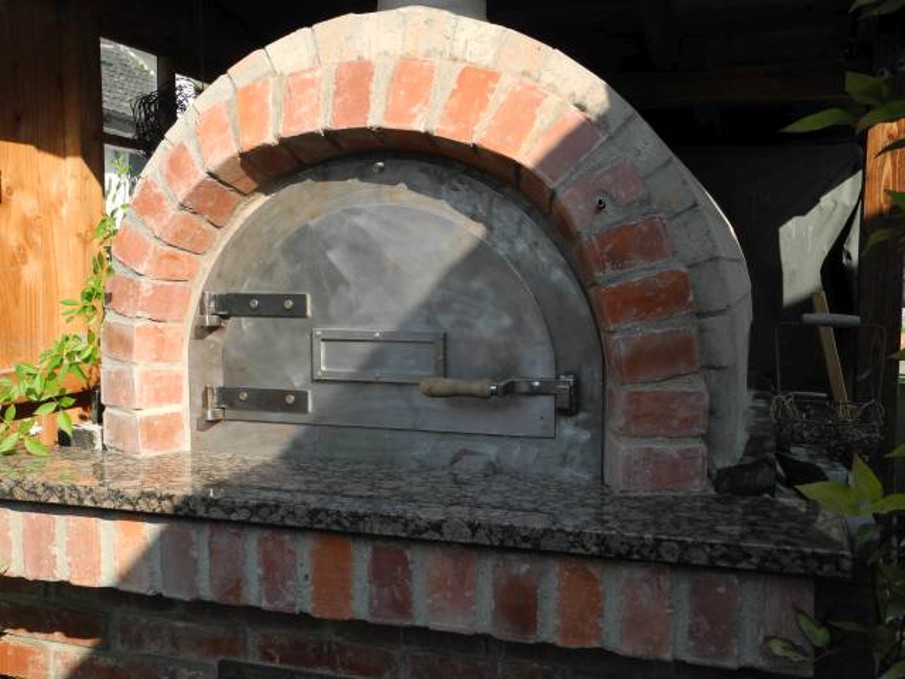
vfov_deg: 37.7
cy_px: 340
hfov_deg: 49.0
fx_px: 993
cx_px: 452
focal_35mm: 38
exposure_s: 1/800
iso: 100
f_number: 3.2
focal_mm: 8.1
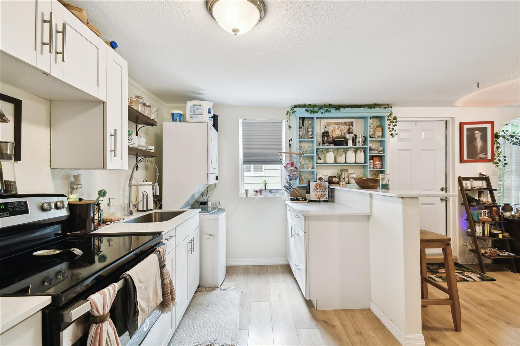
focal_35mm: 15
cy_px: 173
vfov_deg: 77.3
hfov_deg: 100.4
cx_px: 260
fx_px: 217
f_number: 7.1
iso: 100
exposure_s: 1/5
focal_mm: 10
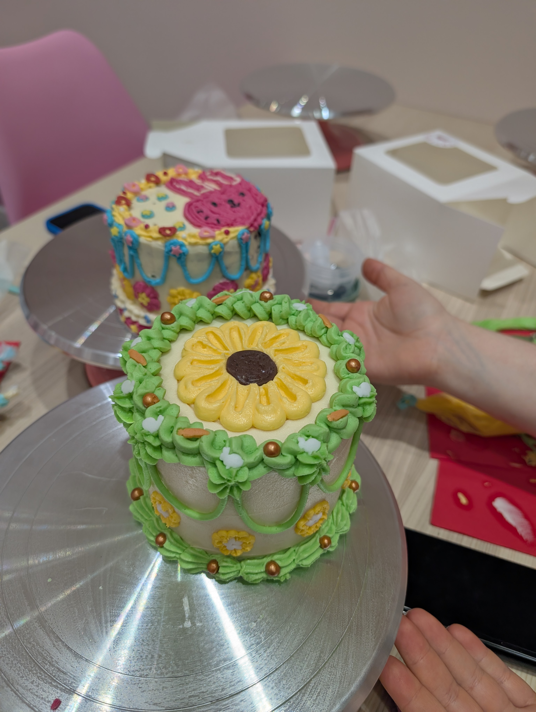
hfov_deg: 56.9
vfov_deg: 71.5
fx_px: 494
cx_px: 268
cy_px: 356
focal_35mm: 24
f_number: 1.68
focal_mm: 6.9
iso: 24
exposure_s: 1/217
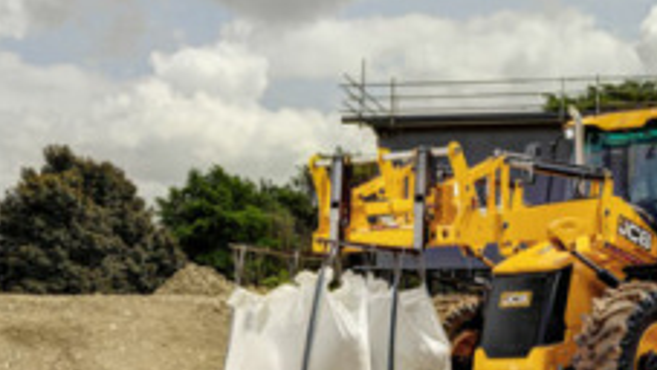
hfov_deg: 17.2
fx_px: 2144
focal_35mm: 123
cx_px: 567
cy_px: 124
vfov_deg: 9.9
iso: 100
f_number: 11
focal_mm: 50
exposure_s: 1/200
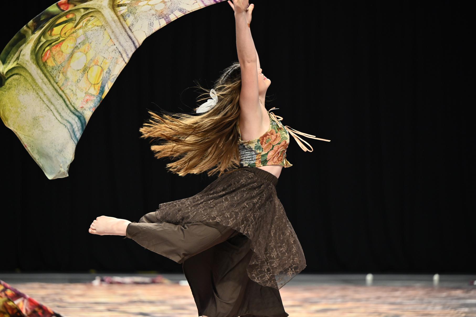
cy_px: 158
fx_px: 1850
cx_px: 238
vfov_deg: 9.8
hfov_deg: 14.7
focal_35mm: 140
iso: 1600
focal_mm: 140
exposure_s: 1/1000
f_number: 2.8
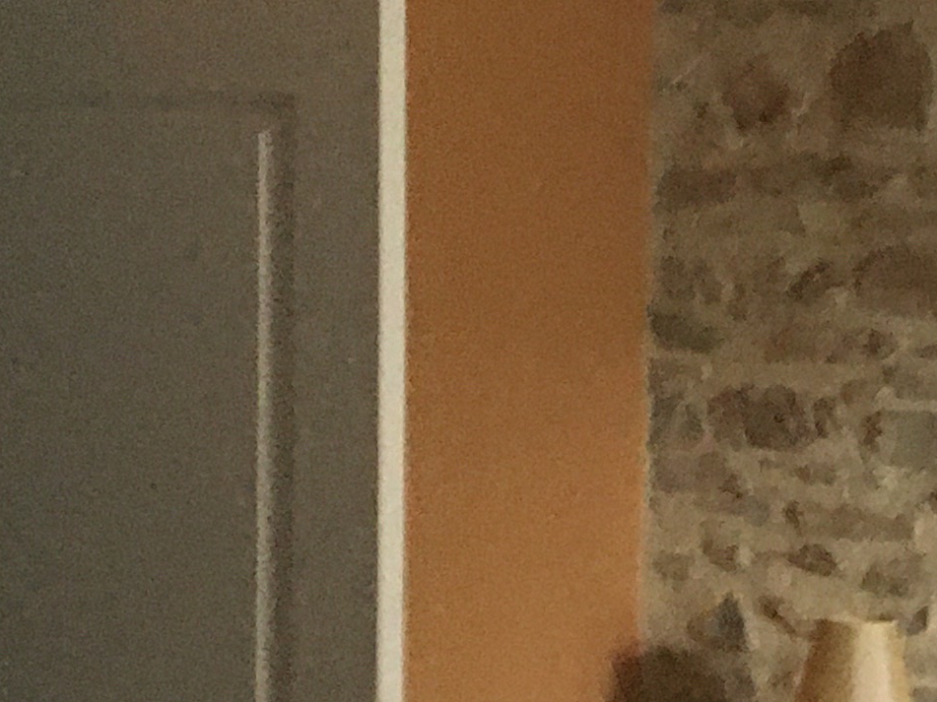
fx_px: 3329
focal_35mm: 123
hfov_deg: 15.0
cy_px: 653
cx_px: 1367
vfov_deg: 11.9
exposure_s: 1/17
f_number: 2.2
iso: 250
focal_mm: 4.15
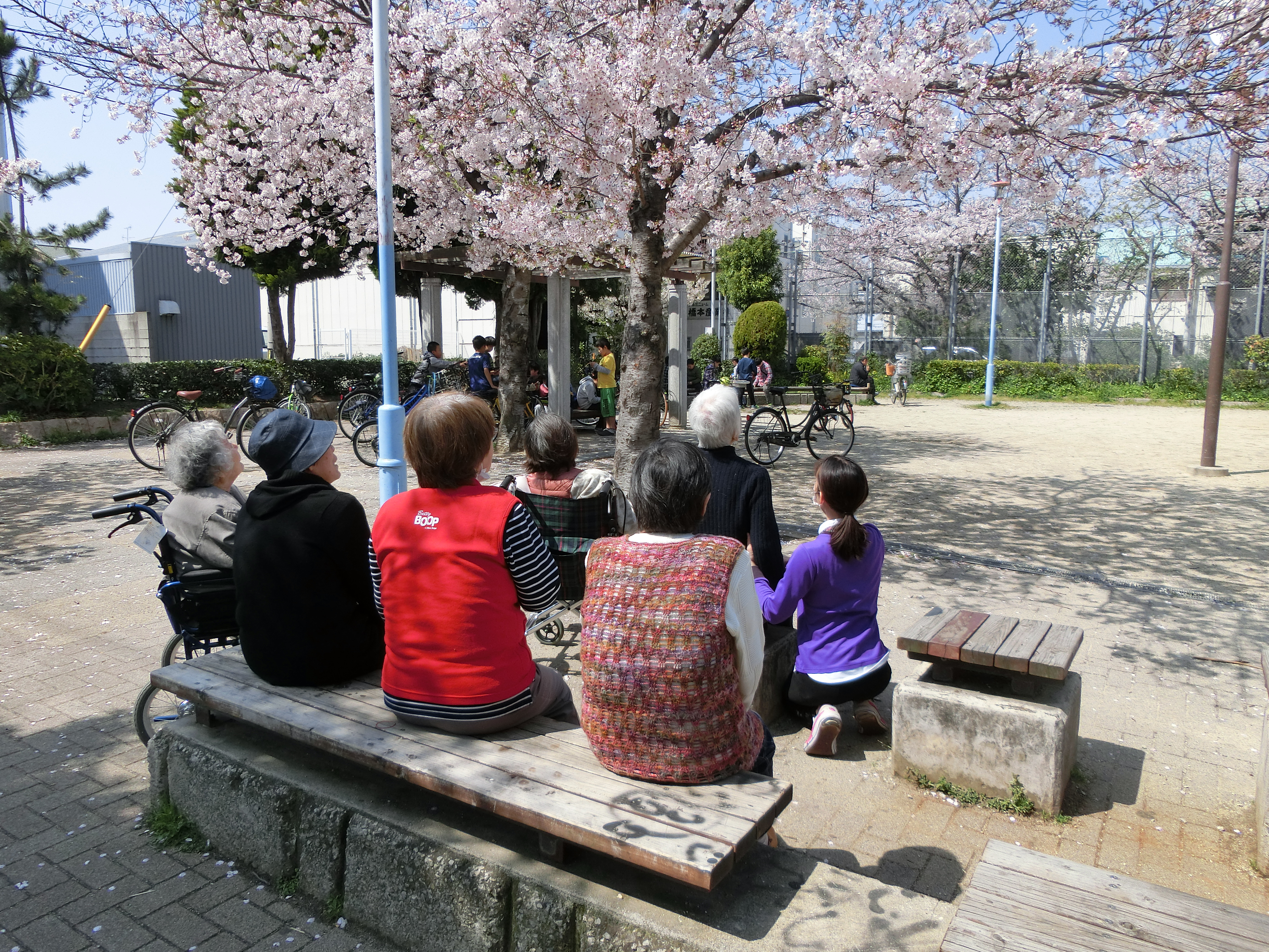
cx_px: 634
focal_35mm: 25
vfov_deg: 54.9
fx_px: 916
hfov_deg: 69.4
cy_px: 476
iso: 80
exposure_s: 1/800
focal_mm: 4.5
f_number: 3.5
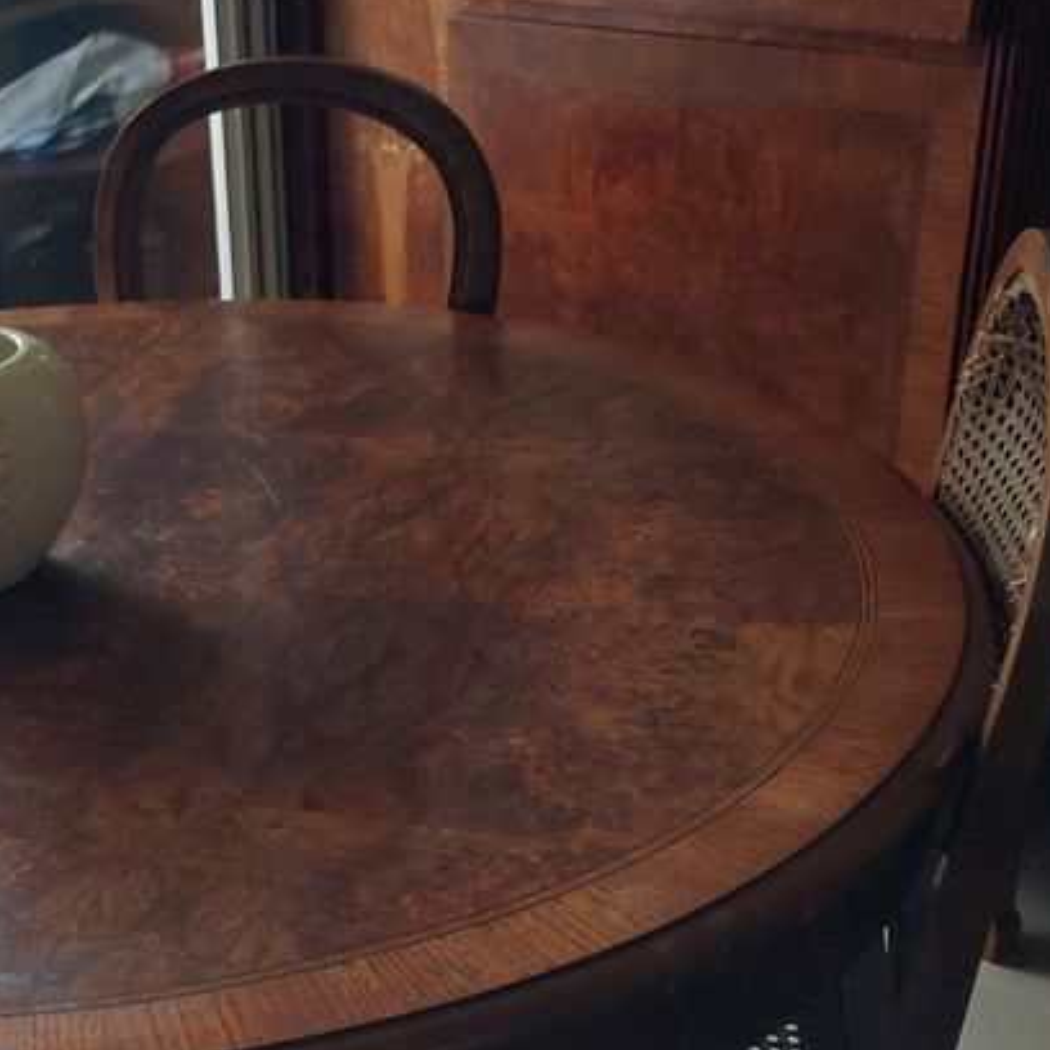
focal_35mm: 65
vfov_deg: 26.1
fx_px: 2231
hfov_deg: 24.9
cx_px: -57
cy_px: 826
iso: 64
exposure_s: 1/50
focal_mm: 4.6
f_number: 1.8
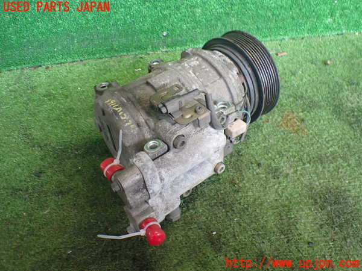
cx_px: 181
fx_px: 314
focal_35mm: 30
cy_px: 136
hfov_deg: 60.0
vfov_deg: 46.8
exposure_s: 1/125
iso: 640
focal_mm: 5.4
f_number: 2.3
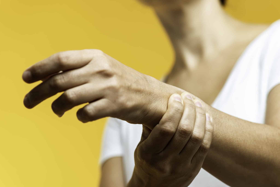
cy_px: 94
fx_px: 817
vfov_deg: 13.1
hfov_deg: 19.4
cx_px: 140
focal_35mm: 105
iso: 100
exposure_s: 1/100
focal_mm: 105
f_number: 5.6
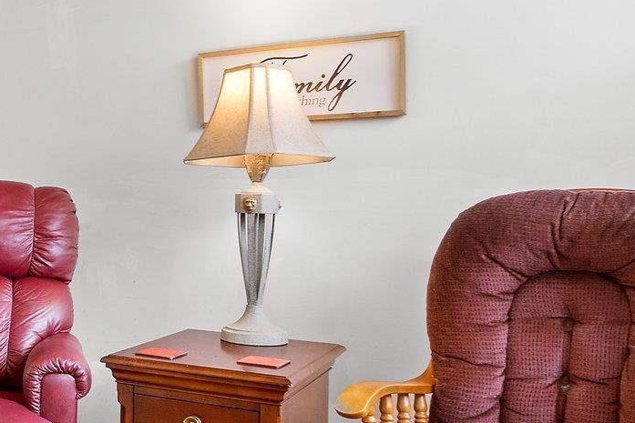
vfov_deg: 27.8
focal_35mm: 48
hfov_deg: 35.7
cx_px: -36
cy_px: 190
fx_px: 855
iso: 500
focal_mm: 11
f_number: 9.5
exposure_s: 1/3
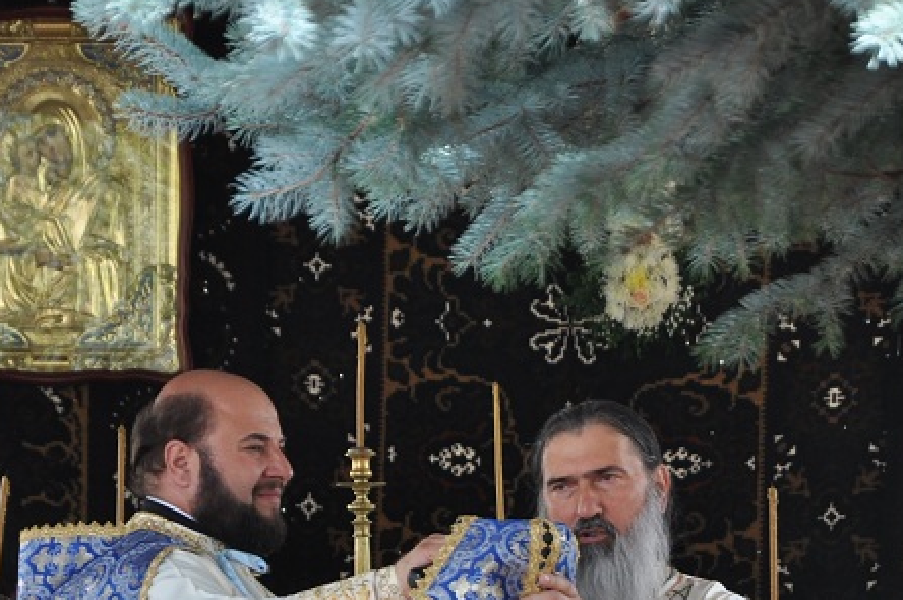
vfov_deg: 4.2
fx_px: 8118
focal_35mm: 324
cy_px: 719
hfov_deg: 6.4
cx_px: 226
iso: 200
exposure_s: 1/100
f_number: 6.3
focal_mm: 80
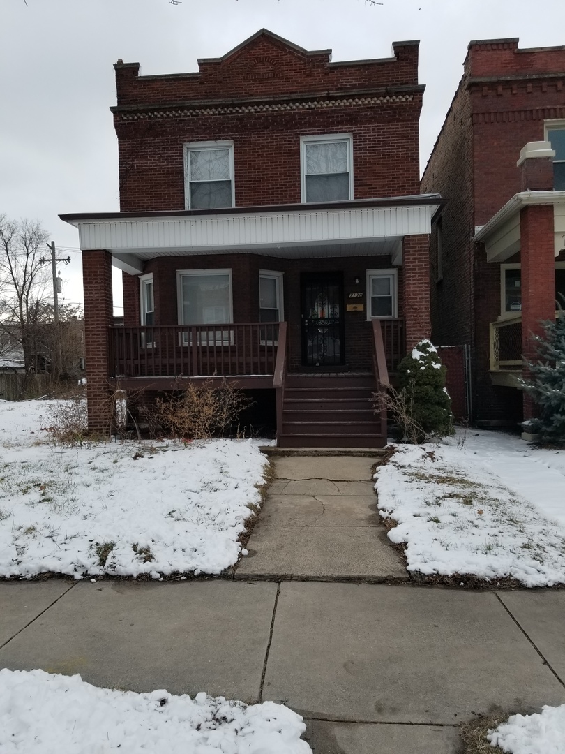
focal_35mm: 26
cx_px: 282
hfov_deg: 53.1
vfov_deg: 67.3
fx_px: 566
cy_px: 377
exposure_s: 1/996
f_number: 1.7
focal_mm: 4.25
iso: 50
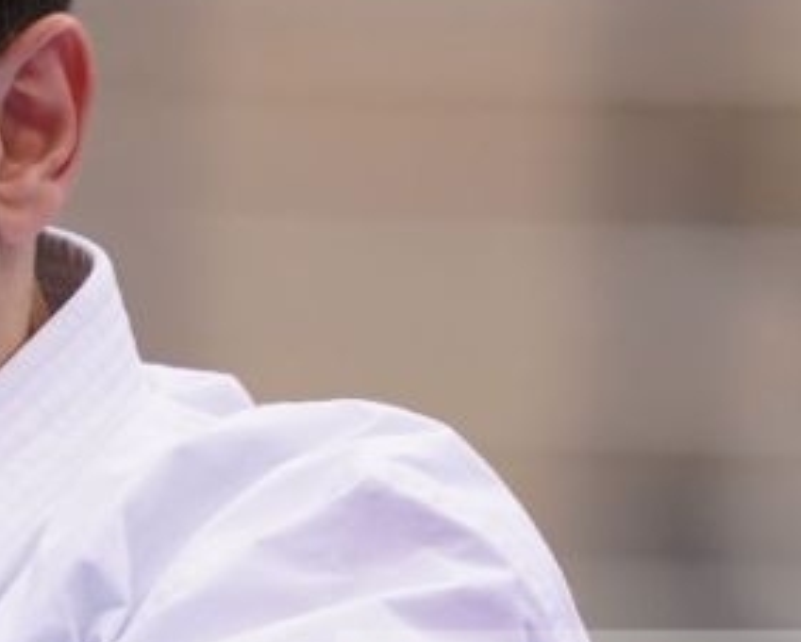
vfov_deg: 0.7
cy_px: 888
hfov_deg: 0.8
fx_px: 56599
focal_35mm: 2385
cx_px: -359
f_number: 2.8
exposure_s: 1/500
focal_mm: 400
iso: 640
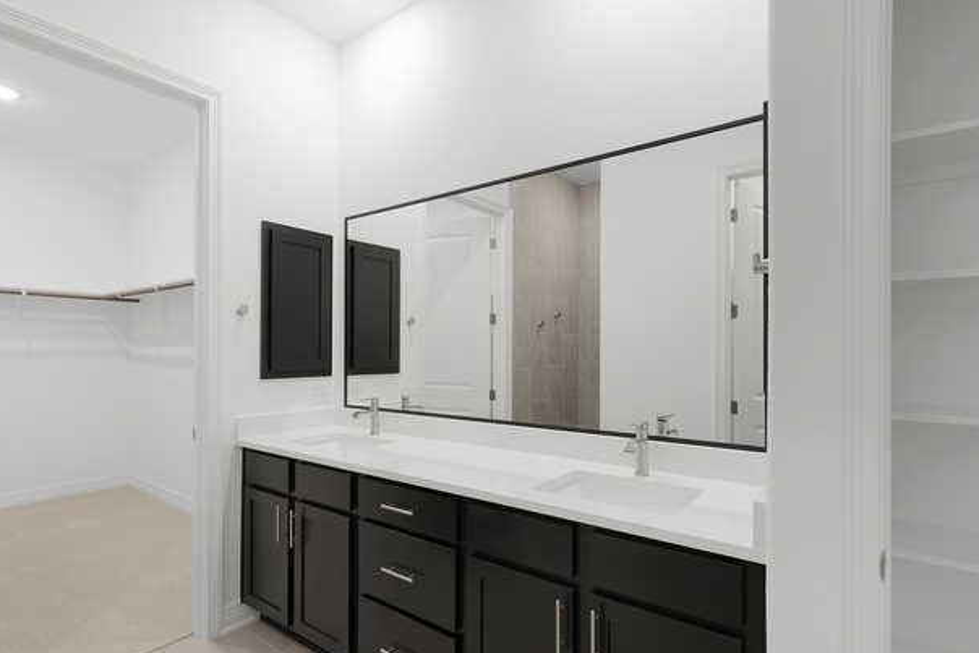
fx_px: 490
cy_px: 343
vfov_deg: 67.4
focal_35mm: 18
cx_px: 502
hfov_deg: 90.0
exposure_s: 1.3
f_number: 9
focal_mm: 17
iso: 100
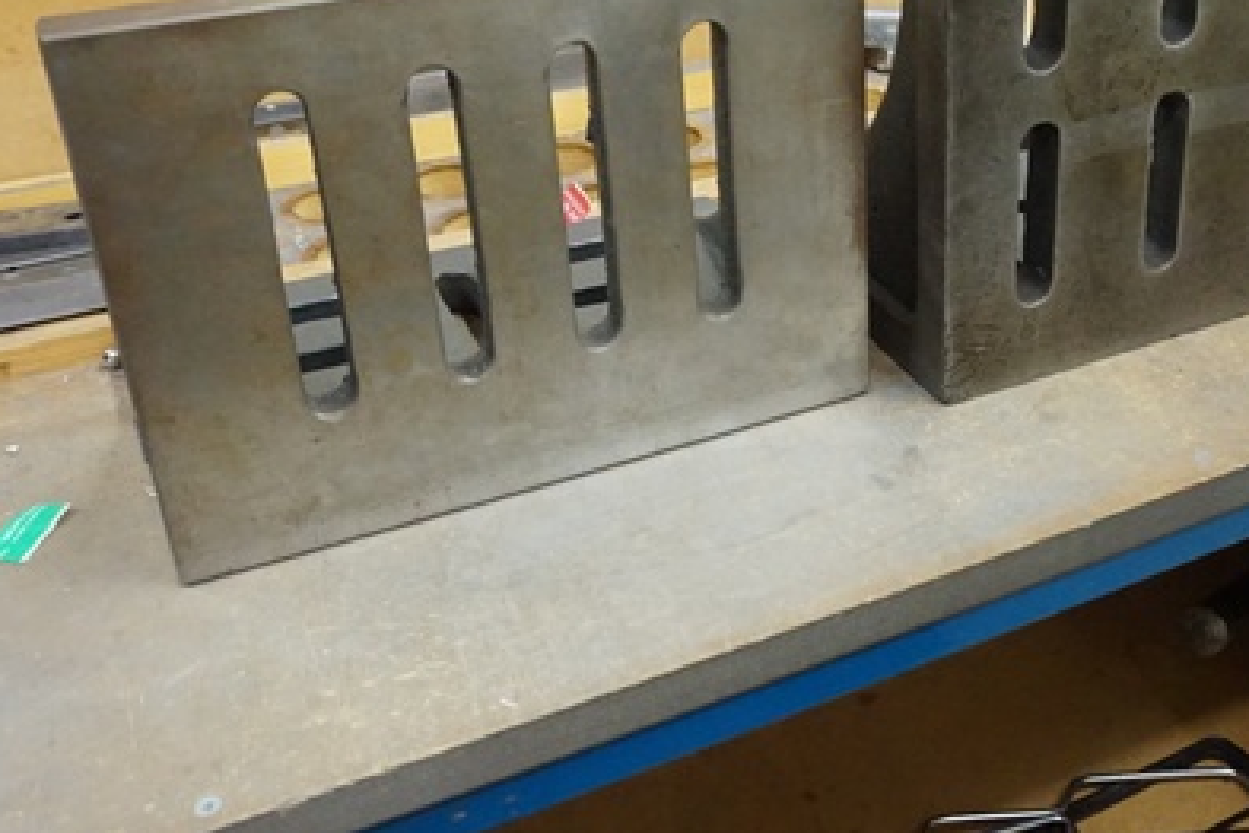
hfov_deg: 42.8
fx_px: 1526
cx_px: 965
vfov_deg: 30.3
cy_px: 270
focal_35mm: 44
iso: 3200
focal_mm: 16
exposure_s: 1/125
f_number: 3.5
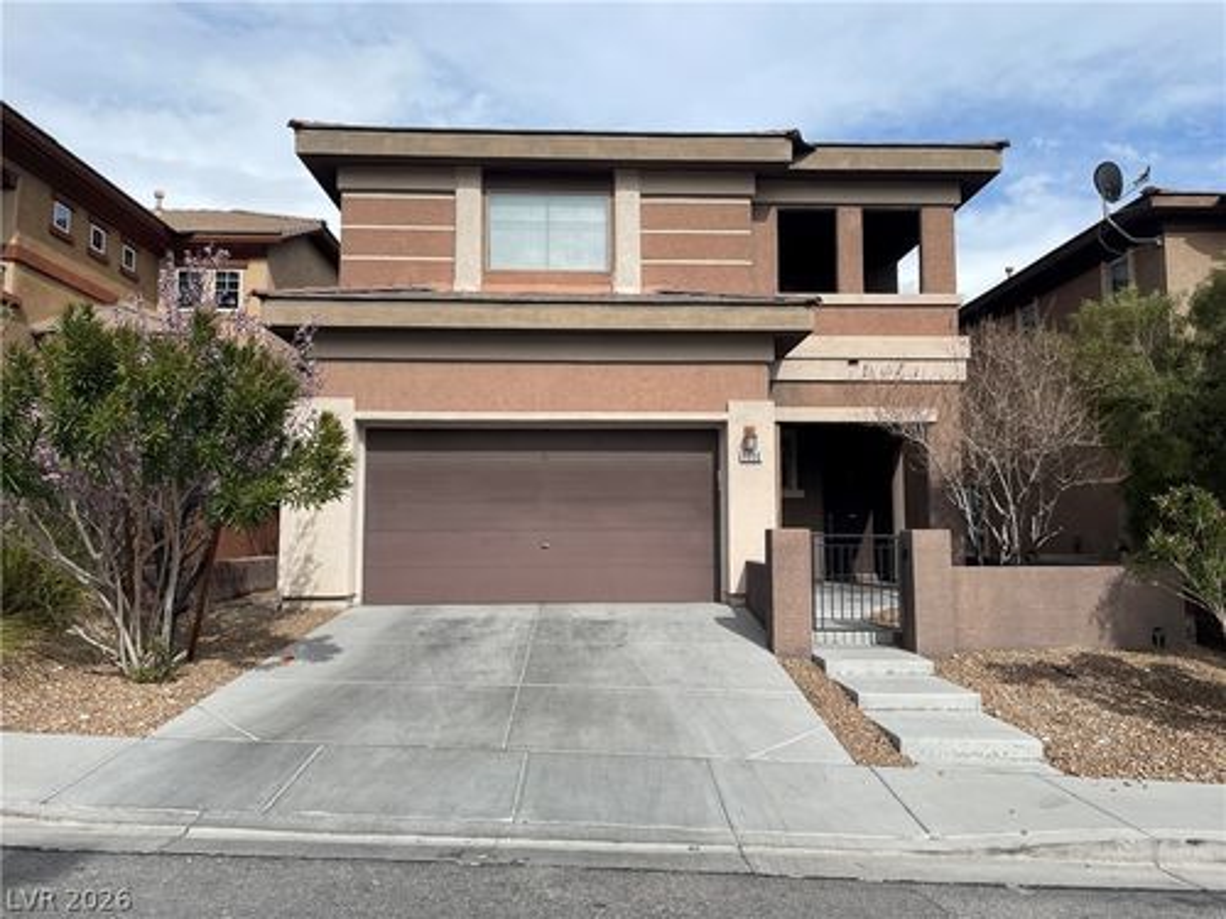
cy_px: 460
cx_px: 613
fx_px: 921
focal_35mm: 26
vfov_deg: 53.1
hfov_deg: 67.3
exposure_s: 1/6897
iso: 32
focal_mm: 4.2
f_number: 1.6
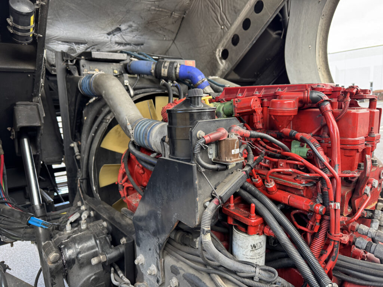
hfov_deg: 71.6
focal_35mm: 24
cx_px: 192
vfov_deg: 56.8
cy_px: 144
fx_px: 266
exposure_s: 1/121
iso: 200
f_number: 1.78
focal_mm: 6.76
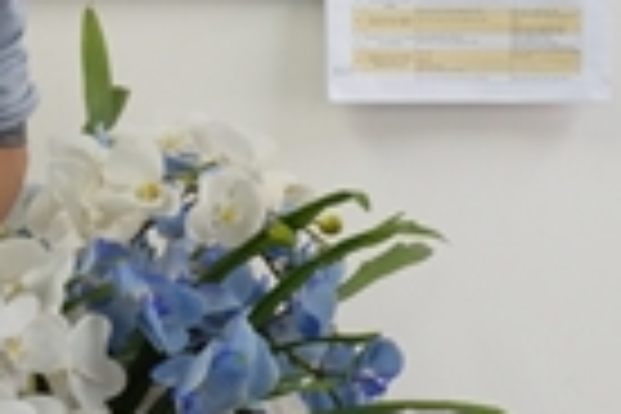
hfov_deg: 9.3
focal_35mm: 211
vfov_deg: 6.5
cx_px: -508
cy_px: 83
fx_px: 3639
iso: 800
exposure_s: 1/42
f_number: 5
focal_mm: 35.5
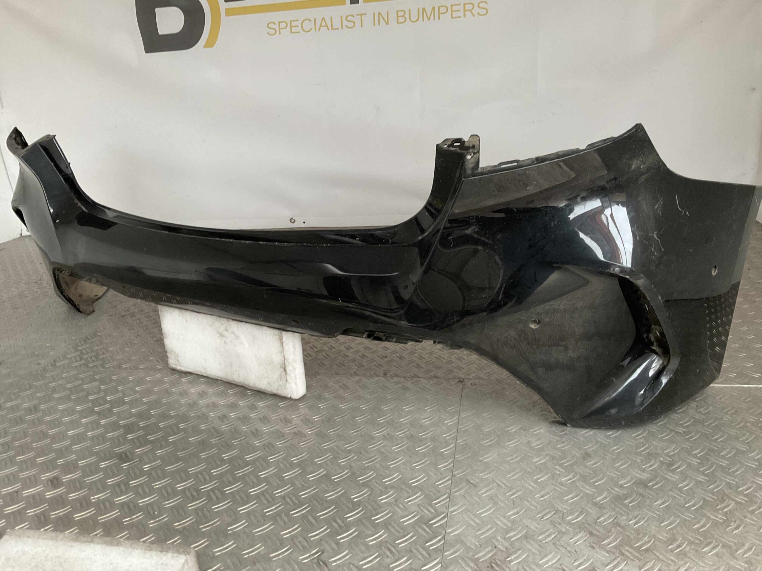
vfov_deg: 48.2
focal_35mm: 29
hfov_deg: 61.7
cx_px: 381
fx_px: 638
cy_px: 286
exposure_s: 1/60
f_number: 1.8
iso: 160
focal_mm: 3
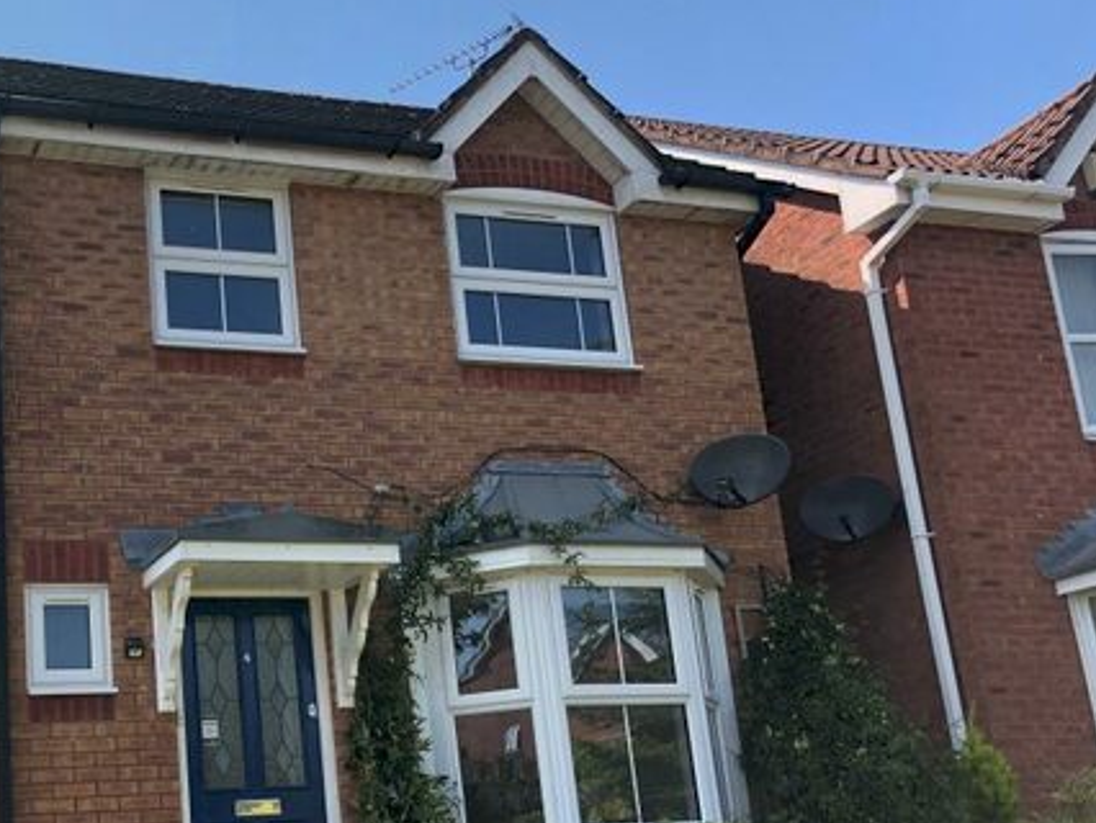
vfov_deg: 31.3
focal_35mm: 46
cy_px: 552
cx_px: 206
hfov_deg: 39.5
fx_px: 1457
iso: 20
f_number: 1.8
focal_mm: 4
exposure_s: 1/906
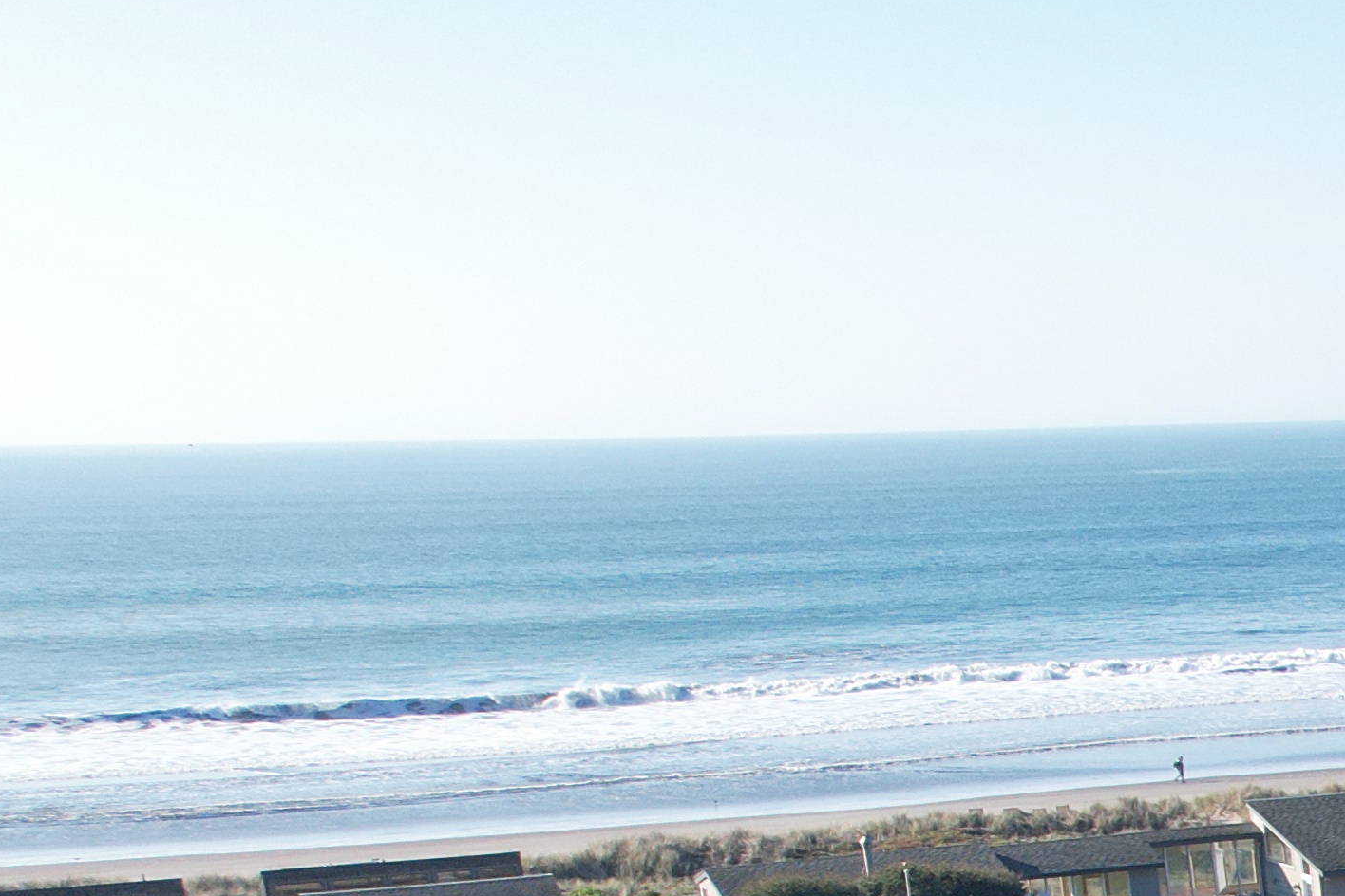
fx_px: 3175
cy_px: 1505
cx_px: 2334
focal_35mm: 85
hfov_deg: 19.0
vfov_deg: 14.5
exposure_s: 1/1250
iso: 100
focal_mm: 8.38
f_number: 2.8
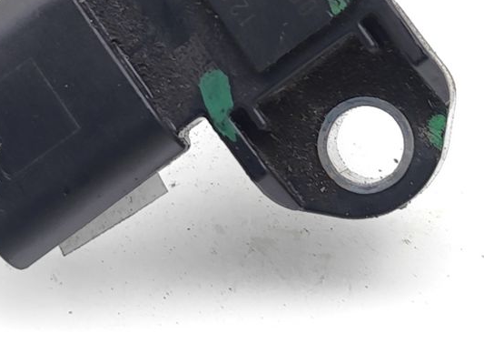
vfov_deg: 10.3
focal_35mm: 144
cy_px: 34
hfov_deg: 13.7
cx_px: 234
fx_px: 2014
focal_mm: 6.19
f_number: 1.65
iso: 100
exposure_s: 1/100
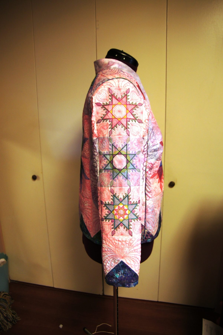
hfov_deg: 47.8
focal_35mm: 27
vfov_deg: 67.4
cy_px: 168
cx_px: 112
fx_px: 251
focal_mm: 18
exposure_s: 1/30
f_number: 3.5
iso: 400
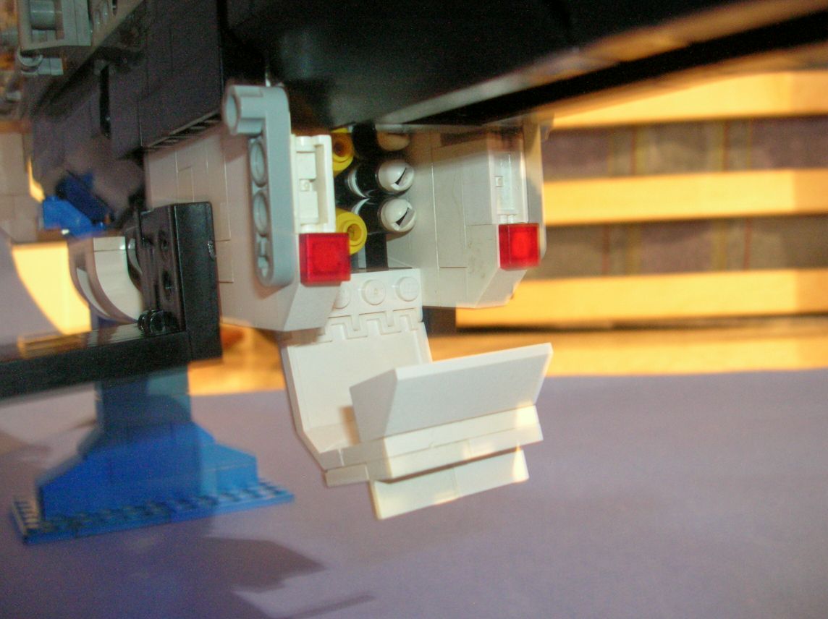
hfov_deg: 52.7
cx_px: 414
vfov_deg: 40.6
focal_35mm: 35
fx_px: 836
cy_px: 310
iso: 200
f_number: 2.8
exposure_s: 1.49
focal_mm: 5.8
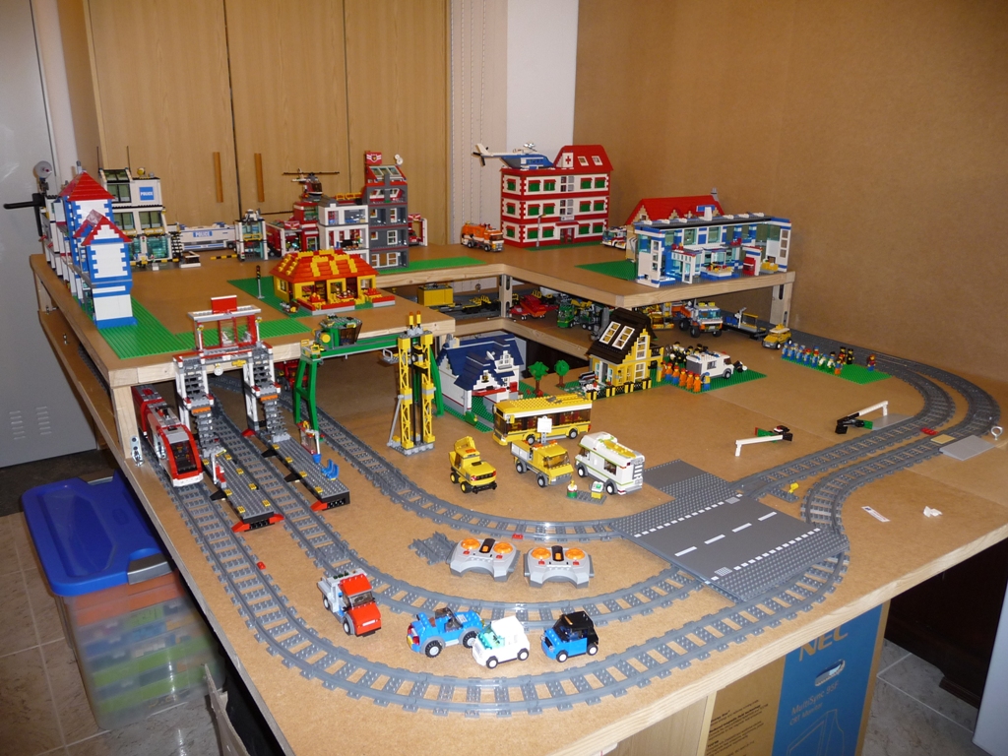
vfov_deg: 49.7
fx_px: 815
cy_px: 378
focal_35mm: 28
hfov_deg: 63.4
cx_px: 504
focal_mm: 4.7
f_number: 3.3
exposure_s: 1/30
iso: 160
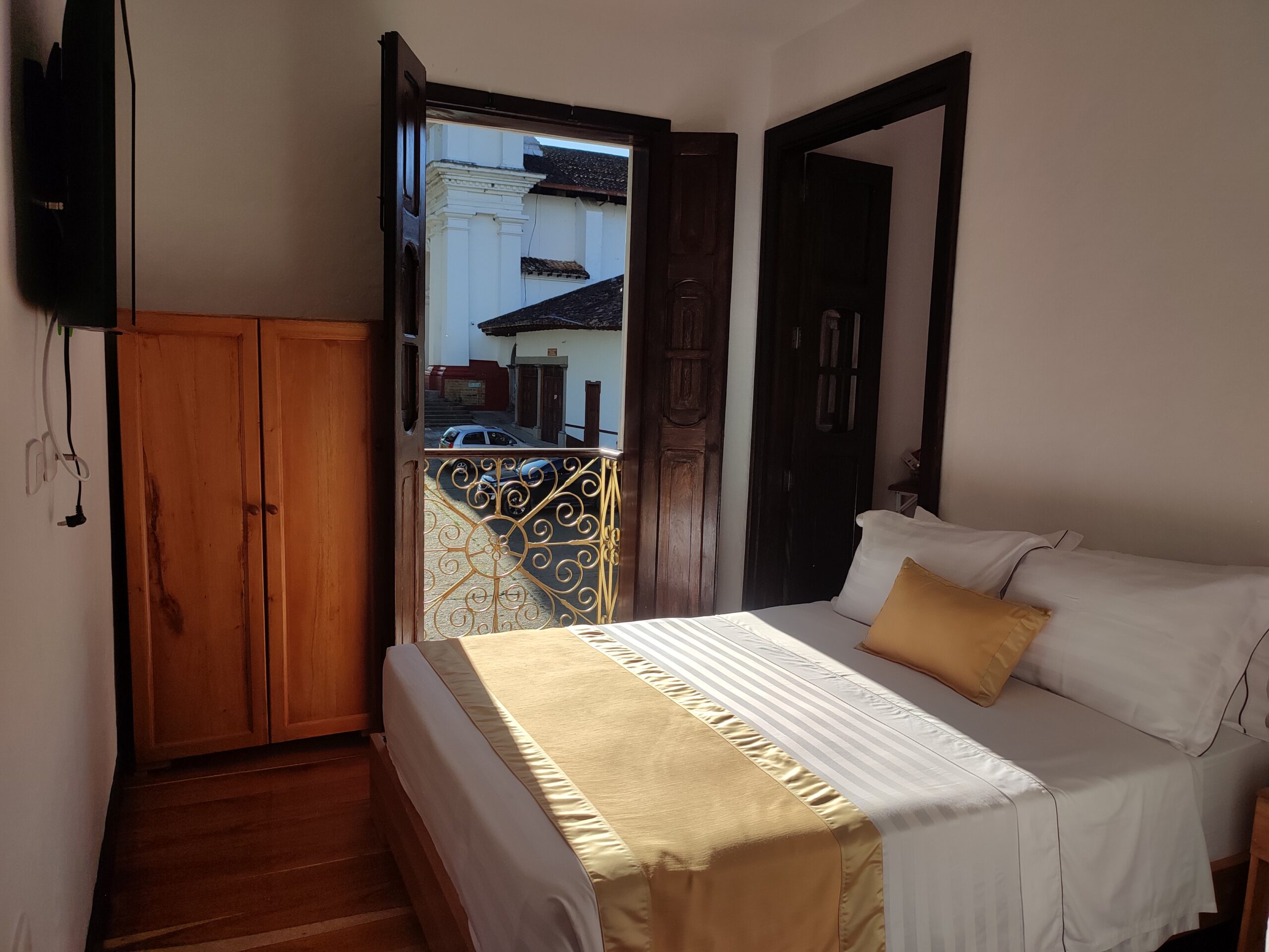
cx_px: 634
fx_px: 916
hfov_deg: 69.4
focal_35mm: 25
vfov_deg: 54.9
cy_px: 476
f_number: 1.9
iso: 50
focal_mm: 6.04
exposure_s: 1/1158
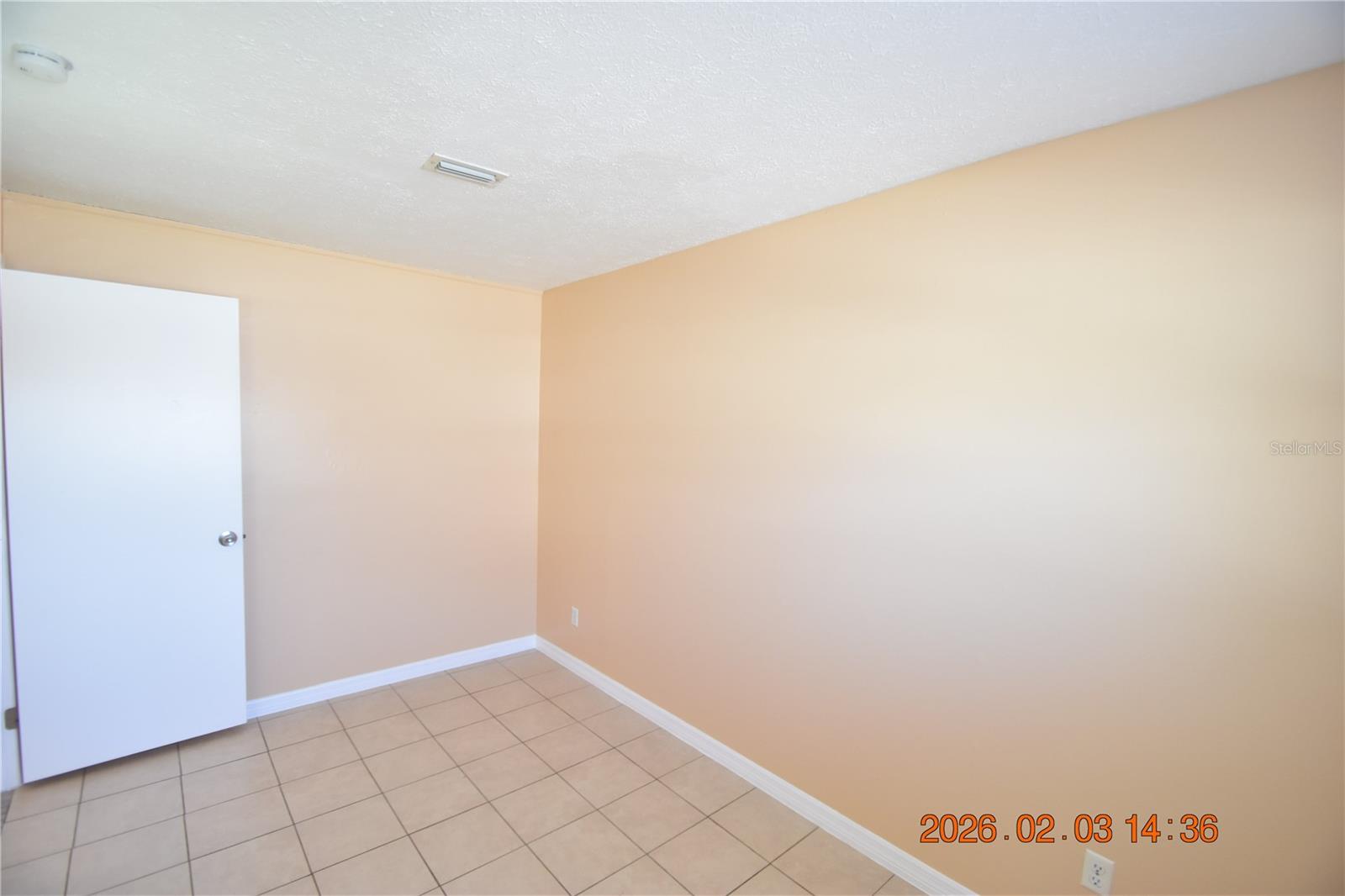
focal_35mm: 15
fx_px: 560
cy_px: 448
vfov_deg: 77.3
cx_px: 672
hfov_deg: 100.4
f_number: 3.5
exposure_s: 1/60
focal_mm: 10
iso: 800
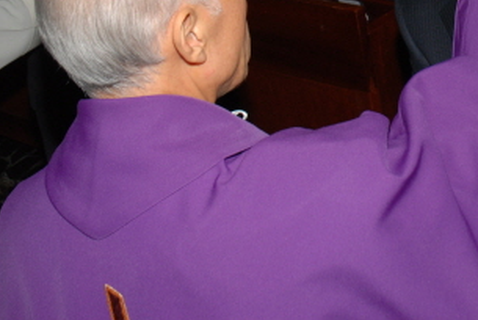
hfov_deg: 22.8
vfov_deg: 15.4
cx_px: 458
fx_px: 1145
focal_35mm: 86
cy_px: -45
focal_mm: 25
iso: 200
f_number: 8
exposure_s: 1/60
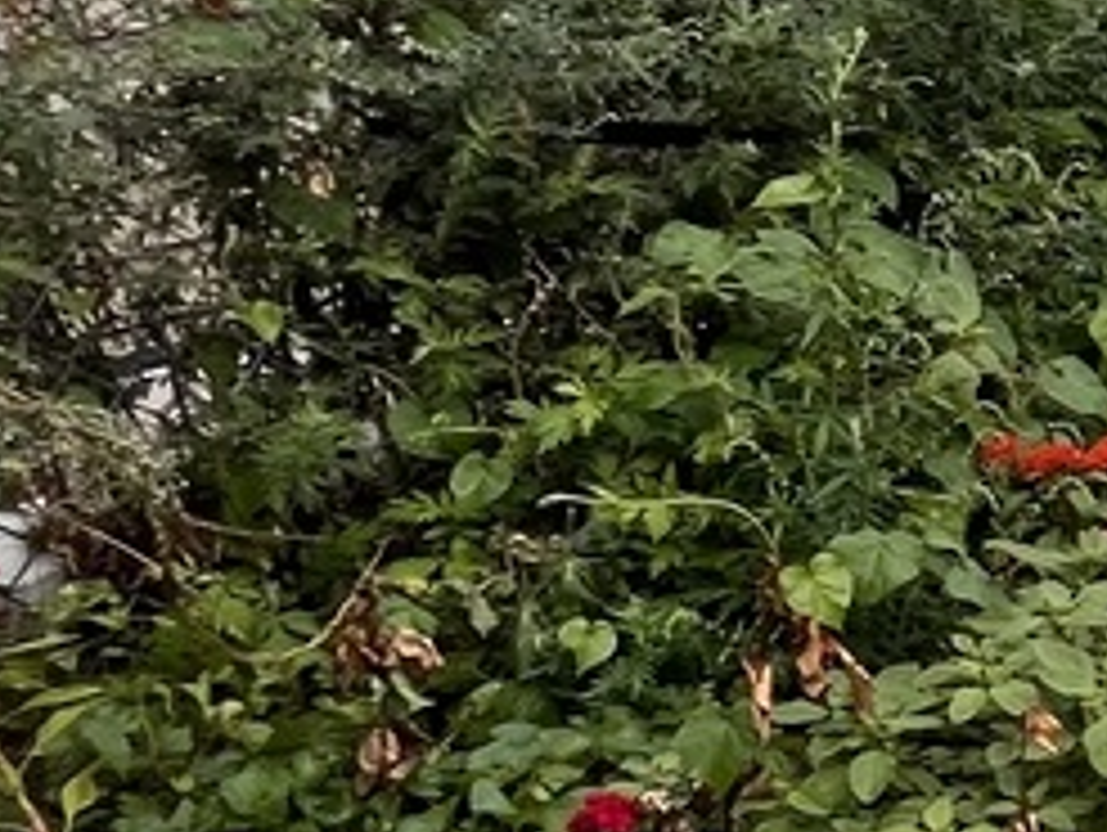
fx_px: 2433
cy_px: 378
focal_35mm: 76
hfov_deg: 16.7
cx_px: 2385
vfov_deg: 19.4
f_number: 1.8
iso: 32
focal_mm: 1.57
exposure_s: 1/1468
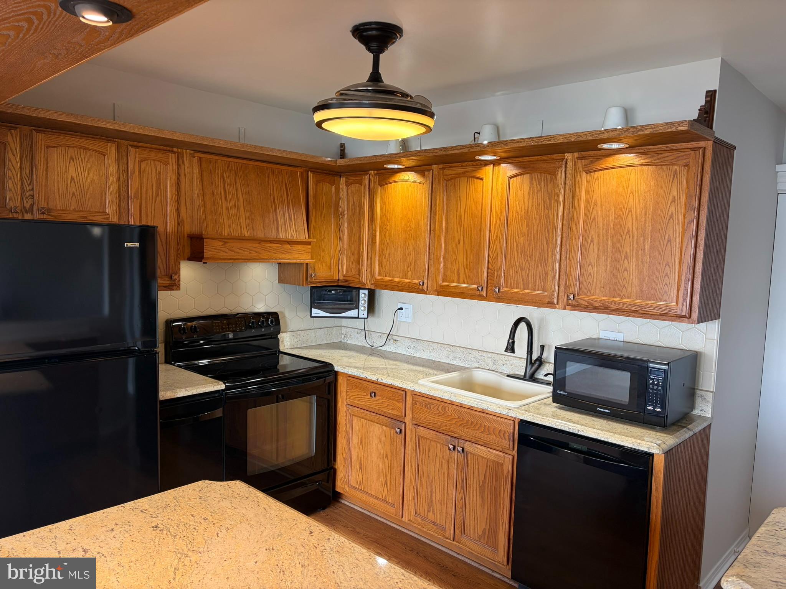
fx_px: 590
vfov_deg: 53.1
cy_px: 294
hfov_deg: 67.3
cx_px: 393
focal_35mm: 26
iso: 80
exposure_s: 1/60
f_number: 1.6
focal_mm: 5.96
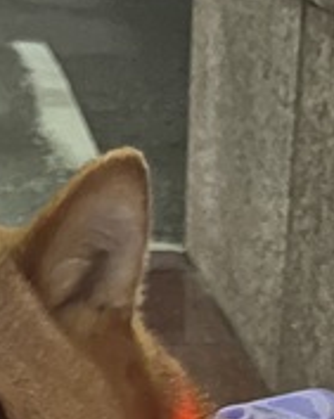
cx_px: 182
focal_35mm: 141
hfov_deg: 10.9
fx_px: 1747
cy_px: 749
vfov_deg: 12.5
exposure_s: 1/15
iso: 1250
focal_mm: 5.1
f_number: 1.6
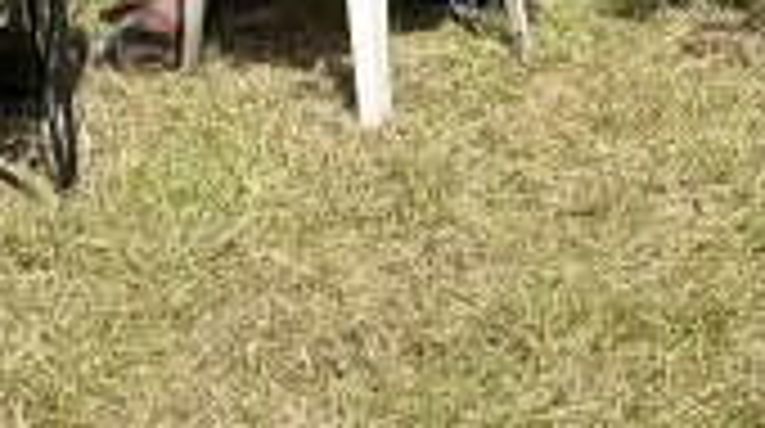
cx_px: 666
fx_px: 2248
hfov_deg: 19.0
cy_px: -554
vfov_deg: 9.7
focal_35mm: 111
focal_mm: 6.86
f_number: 1.78
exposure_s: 1/3058
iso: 80
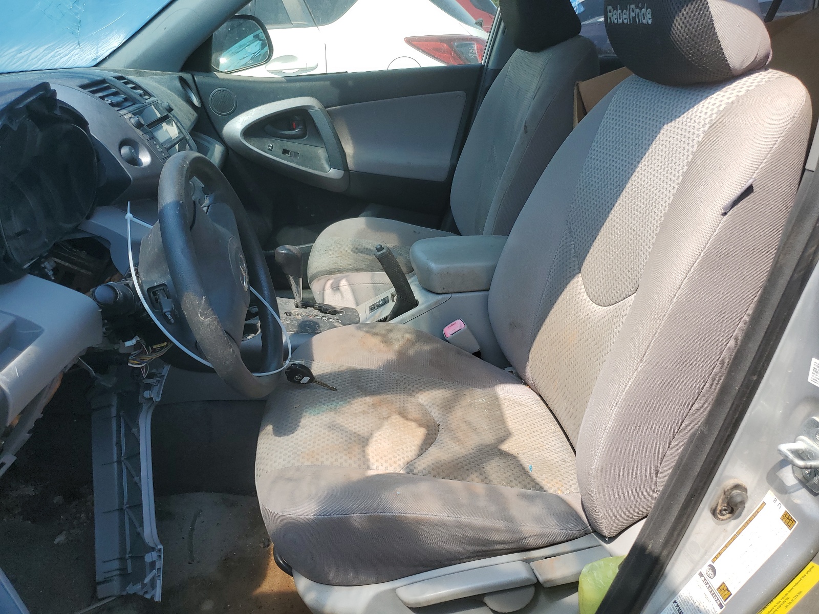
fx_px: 615
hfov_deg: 67.3
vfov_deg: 53.1
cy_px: 307
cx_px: 410
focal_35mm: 26
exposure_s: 1/1667
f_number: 1.5
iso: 50
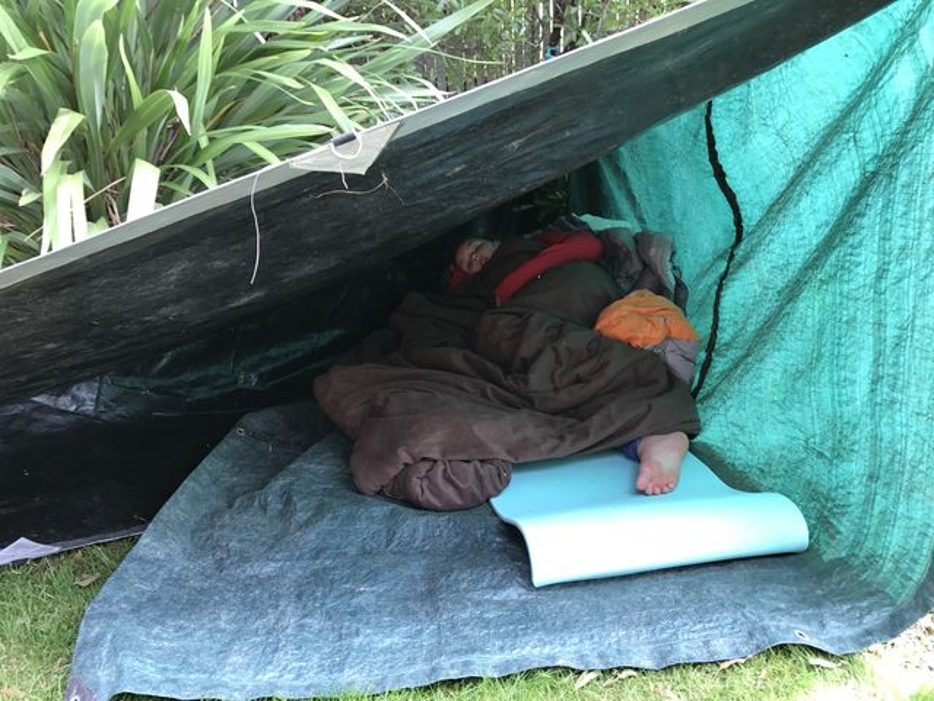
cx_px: 467
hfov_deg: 63.4
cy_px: 350
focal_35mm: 28
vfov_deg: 49.7
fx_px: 755
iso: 25
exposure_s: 1/50
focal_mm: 3.99
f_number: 1.8
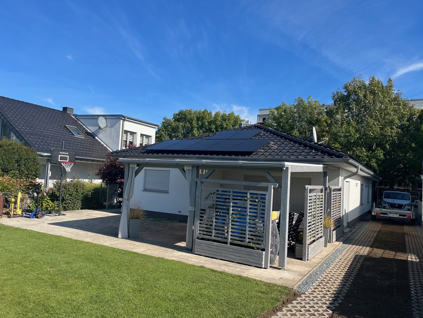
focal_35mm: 26
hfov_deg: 67.3
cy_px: 159
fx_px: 318
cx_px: 212
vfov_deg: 53.1
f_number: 1.6
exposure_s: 1/2632
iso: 50
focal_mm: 5.1
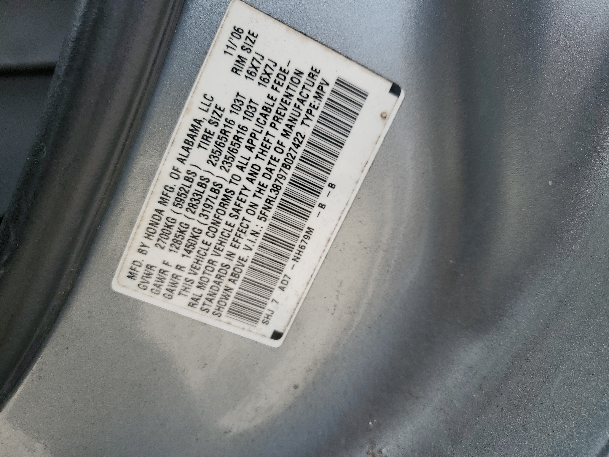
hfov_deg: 67.3
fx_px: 457
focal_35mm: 26
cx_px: 304
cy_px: 228
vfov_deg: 53.1
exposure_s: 1/667
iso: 50
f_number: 1.5
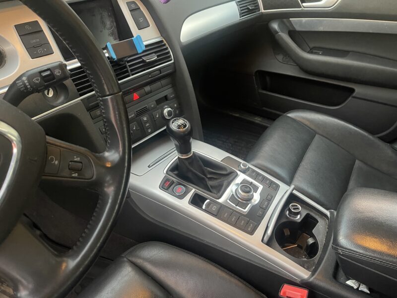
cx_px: 198
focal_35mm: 26
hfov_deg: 67.3
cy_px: 149
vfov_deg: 53.1
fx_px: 298
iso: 640
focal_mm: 5.1
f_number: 1.6
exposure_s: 1/31
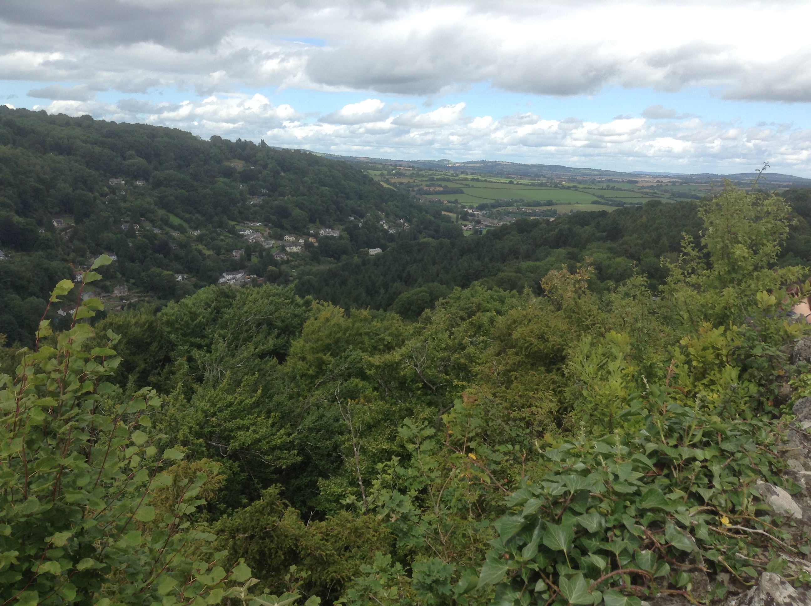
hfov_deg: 55.4
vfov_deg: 42.8
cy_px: 303
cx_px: 406
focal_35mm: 33
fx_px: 772
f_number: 2.4
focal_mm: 3.3
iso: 25
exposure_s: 1/733
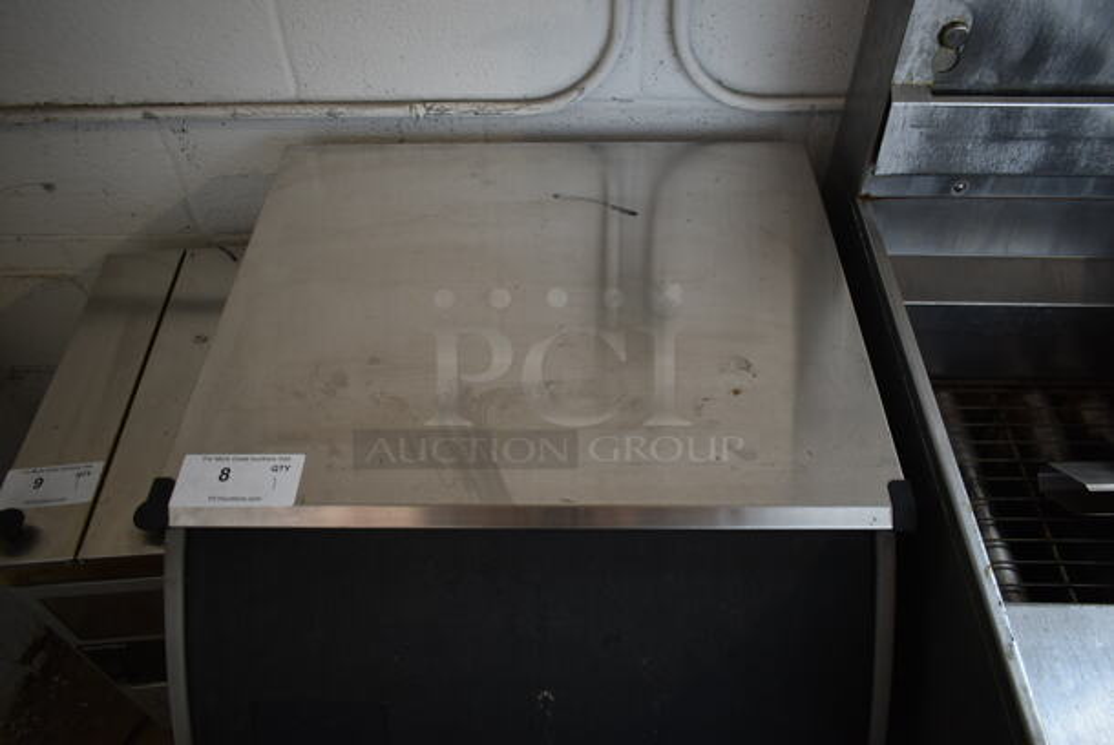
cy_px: 372
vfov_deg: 48.0
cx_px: 557
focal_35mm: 27
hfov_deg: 67.3
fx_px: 836
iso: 180
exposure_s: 1/30
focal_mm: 18
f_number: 3.5
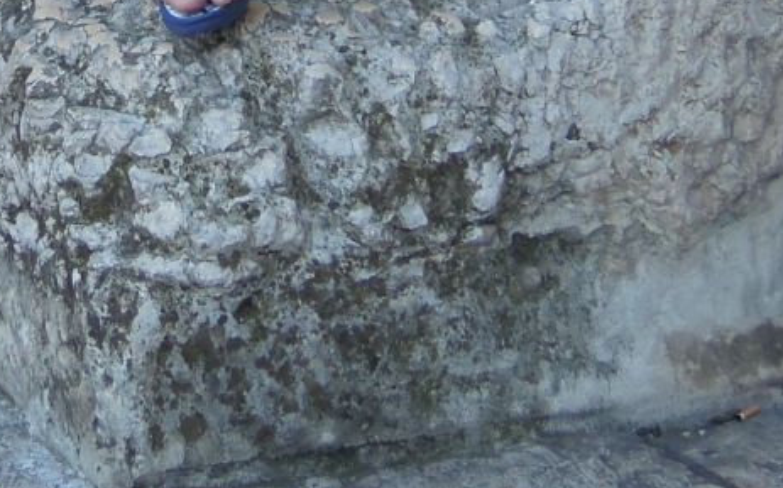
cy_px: -371
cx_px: 85
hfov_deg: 16.5
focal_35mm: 125
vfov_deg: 9.9
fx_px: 2666
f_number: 2.6
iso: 160
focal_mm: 7.2
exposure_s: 1/400
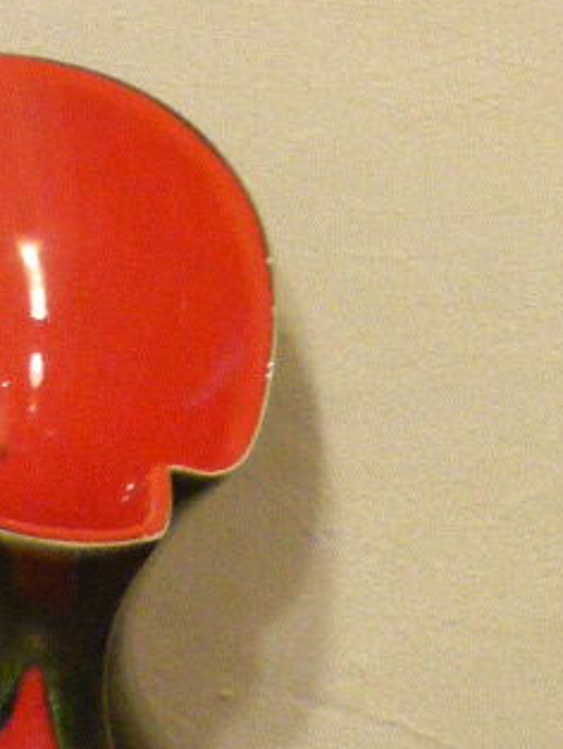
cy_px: 711
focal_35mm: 161
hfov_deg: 9.2
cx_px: 41
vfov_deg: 12.2
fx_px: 3487
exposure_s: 1/15
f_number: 5
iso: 1600
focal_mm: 13.3
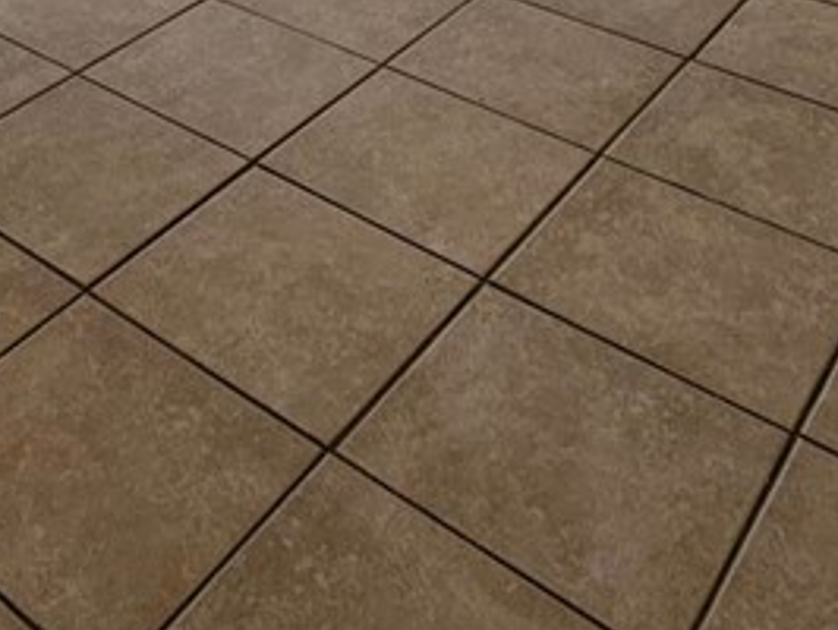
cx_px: 60
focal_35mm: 50
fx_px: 1212
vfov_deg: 21.9
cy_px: -416
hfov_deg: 35.5
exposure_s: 1/60
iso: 64
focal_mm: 2.2
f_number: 2.2
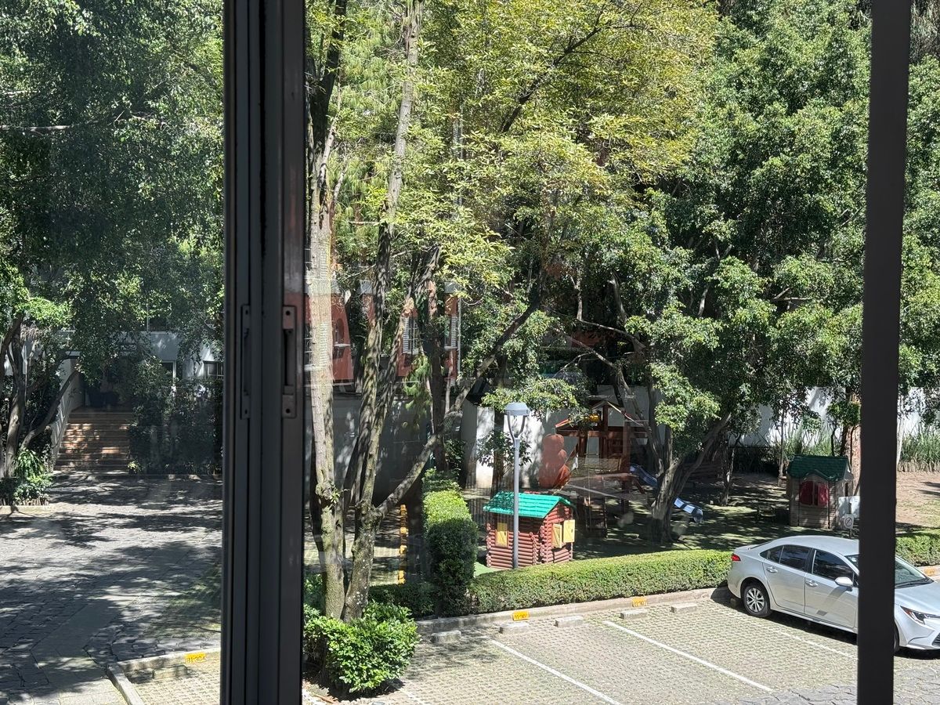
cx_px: 470
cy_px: 352
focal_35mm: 48
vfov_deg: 30.3
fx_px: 1303
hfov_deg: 39.7
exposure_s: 1/681
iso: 100
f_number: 1.78
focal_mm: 6.76
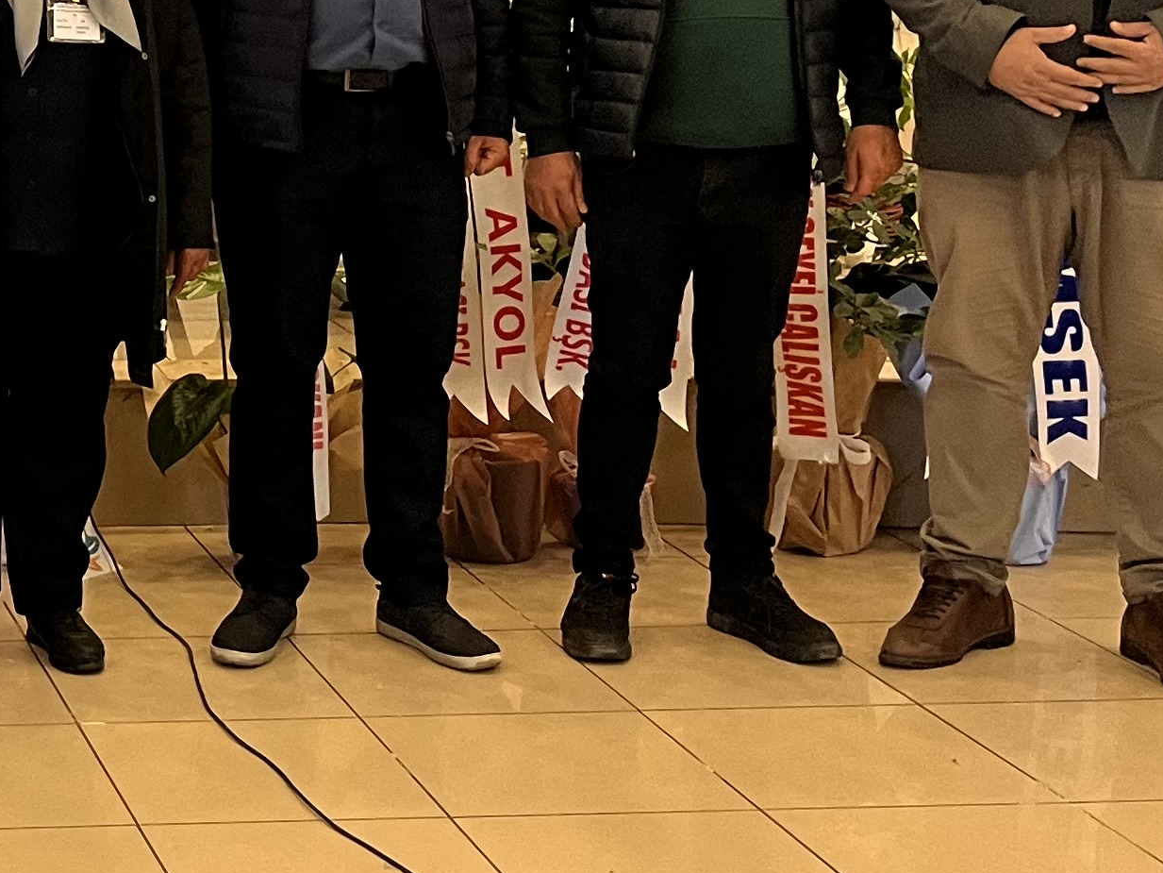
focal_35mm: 85
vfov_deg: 16.9
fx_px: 2856
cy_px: -28
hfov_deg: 20.9
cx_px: -353
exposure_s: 1/50
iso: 160
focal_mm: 5.1
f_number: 1.6
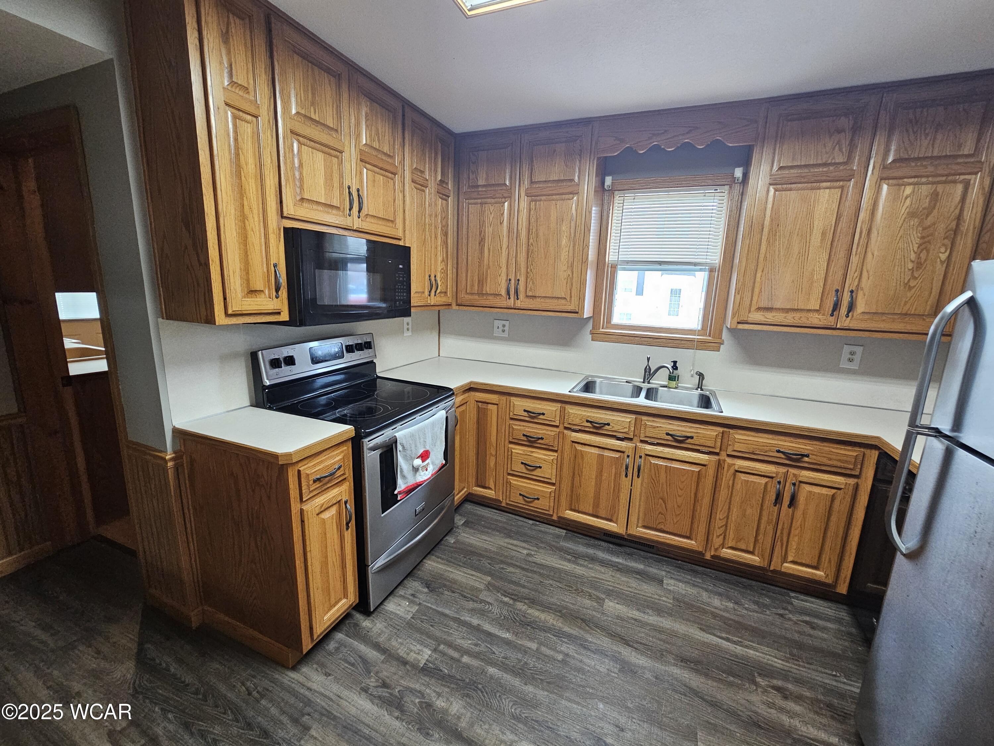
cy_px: 373
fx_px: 373
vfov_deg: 89.9
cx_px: 497
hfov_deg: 106.2
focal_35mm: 13
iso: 320
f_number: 2.2
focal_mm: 2.2
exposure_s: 1/60
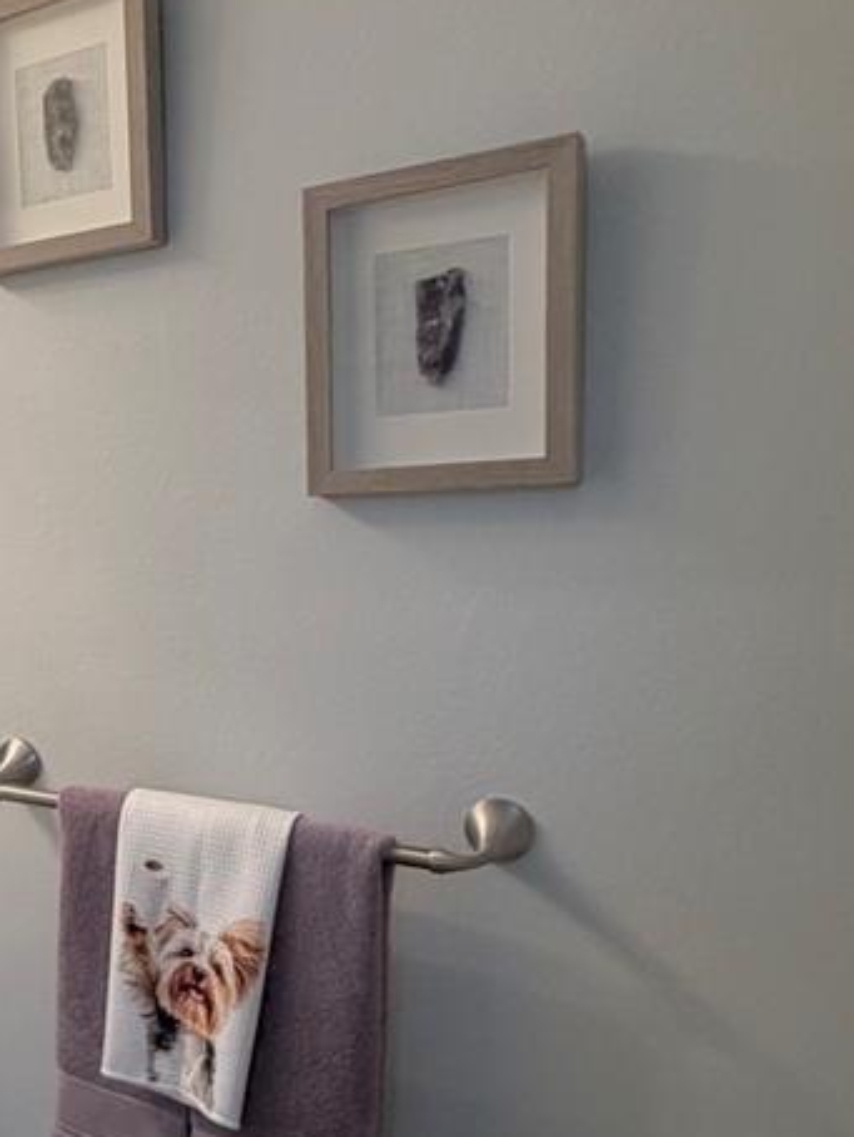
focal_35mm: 37
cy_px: 631
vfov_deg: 50.0
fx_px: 1216
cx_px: -80
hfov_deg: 33.8
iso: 250
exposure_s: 1/120
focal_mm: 2.22
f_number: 2.2
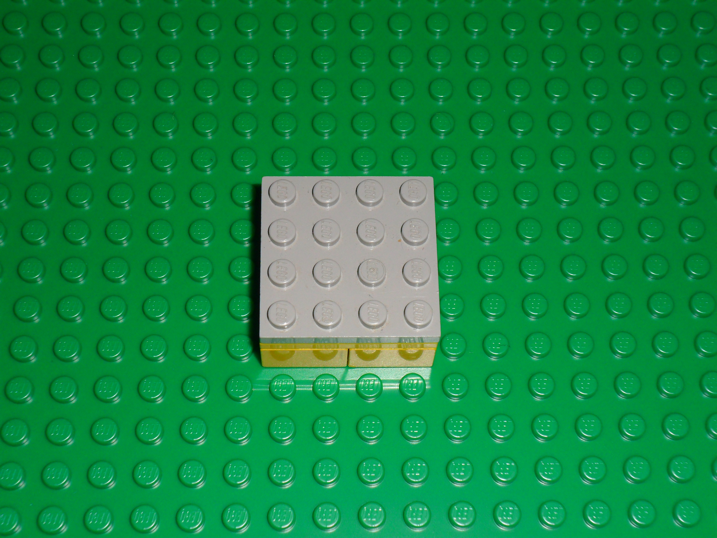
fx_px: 1305
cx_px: 358
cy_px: 269
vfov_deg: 23.3
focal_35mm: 63
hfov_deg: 30.7
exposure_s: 1/60
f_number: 14.1
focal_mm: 11.2
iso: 100
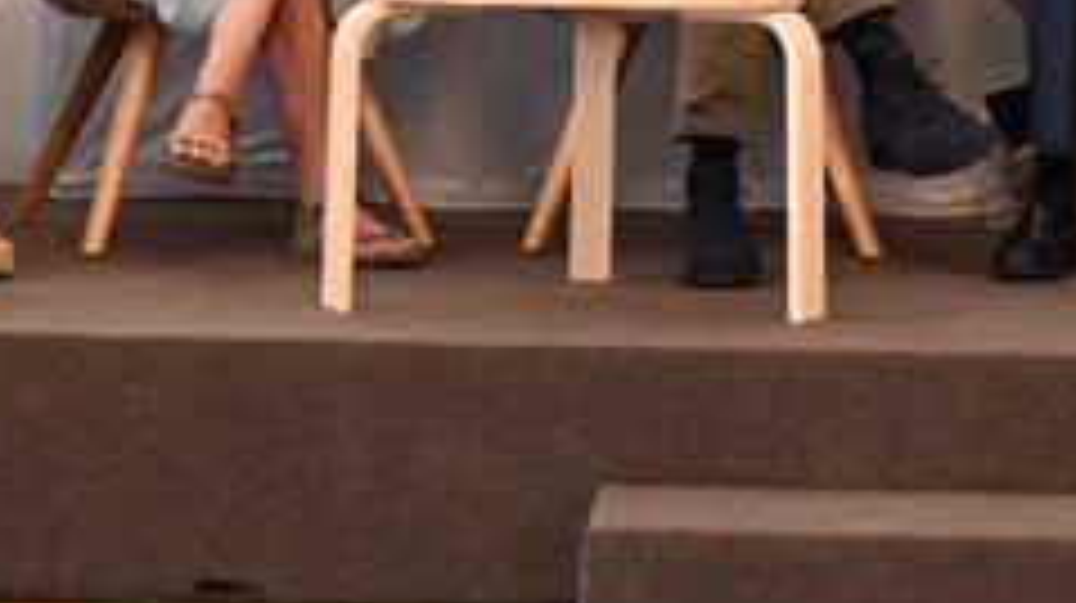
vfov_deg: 8.7
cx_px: 734
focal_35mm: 135
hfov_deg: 15.9
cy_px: -310
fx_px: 3849
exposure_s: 1/60
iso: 1600
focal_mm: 48
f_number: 5
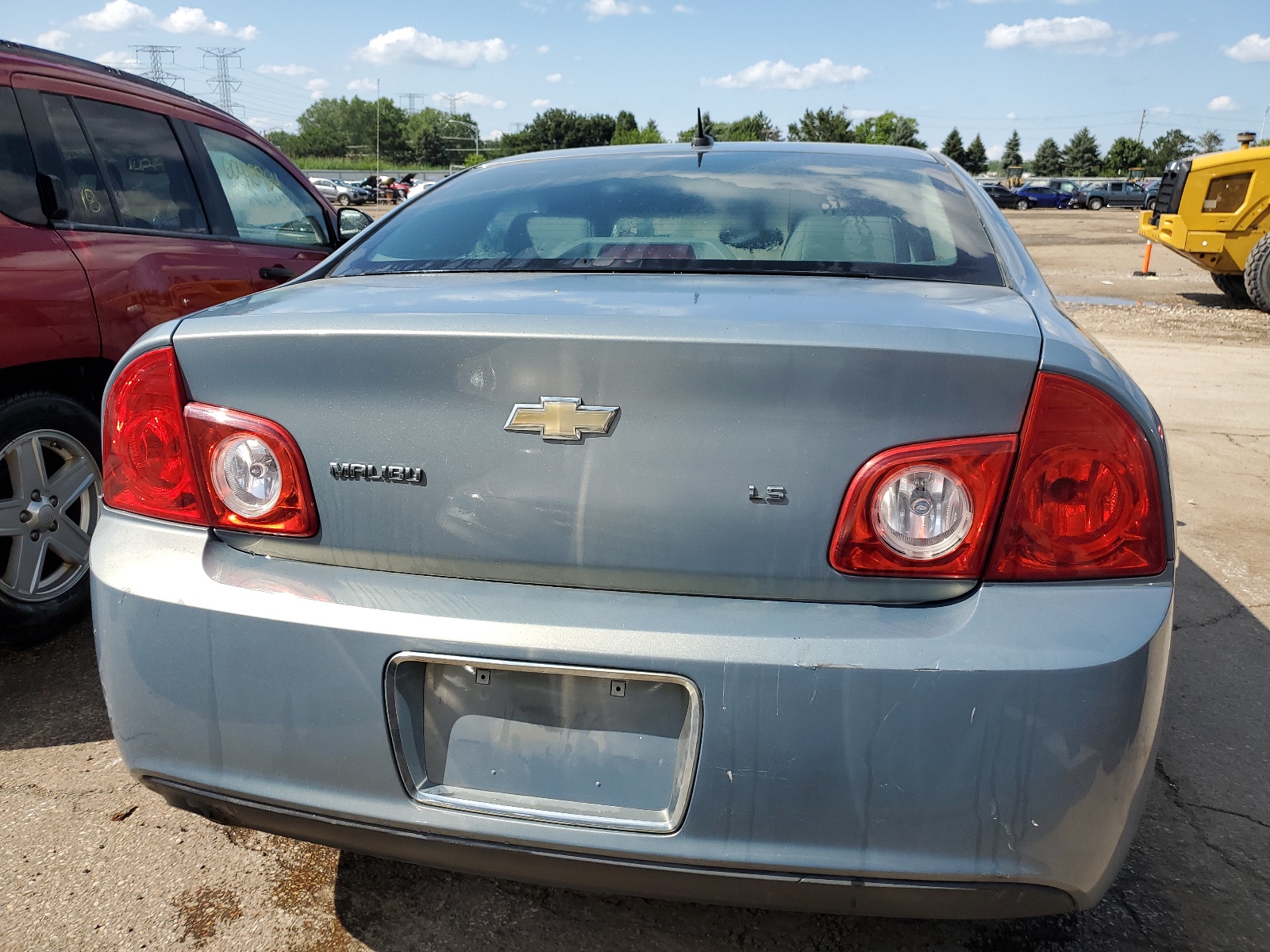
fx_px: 954
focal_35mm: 26
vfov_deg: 53.1
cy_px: 476
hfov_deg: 67.3
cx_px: 635
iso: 50
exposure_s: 1/3333
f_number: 1.5
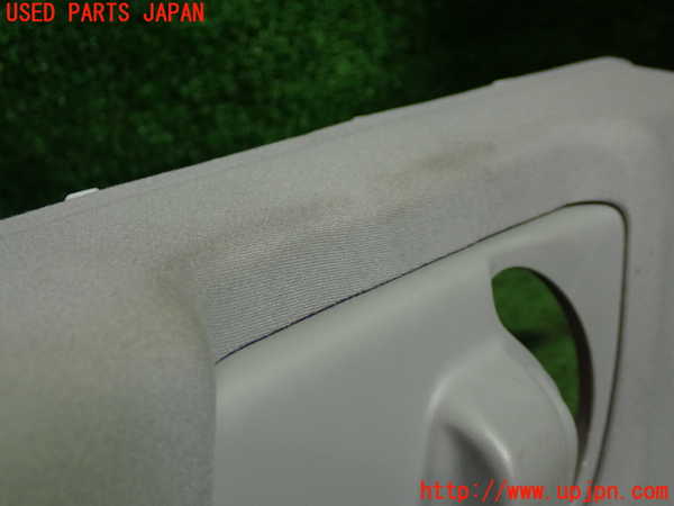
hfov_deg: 38.2
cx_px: 337
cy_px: 253
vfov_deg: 29.1
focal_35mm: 50
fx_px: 974
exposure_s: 1/50
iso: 400
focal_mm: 9.01
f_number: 3.2
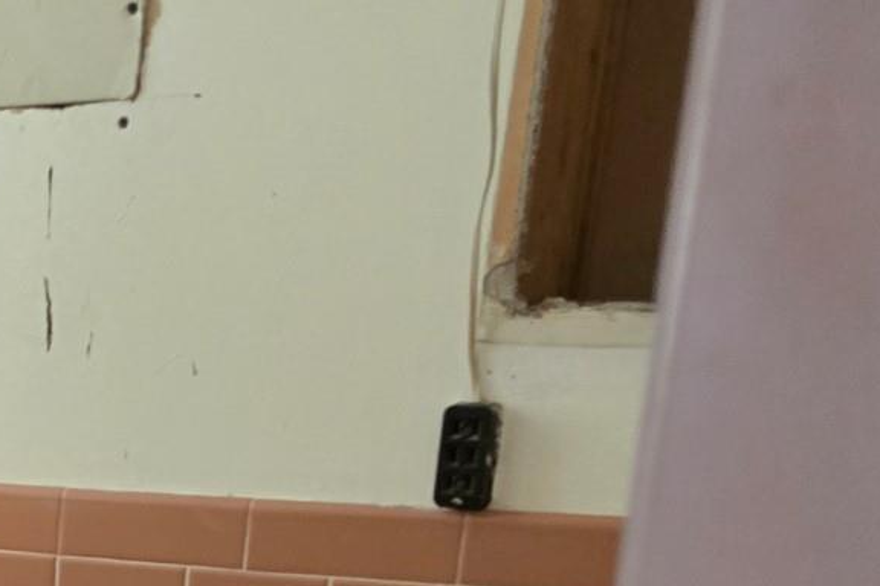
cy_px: 1013
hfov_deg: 20.5
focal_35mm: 85
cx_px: -435
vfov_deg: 14.4
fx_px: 2078
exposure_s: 1/60
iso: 800
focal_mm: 6.3
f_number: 1.7
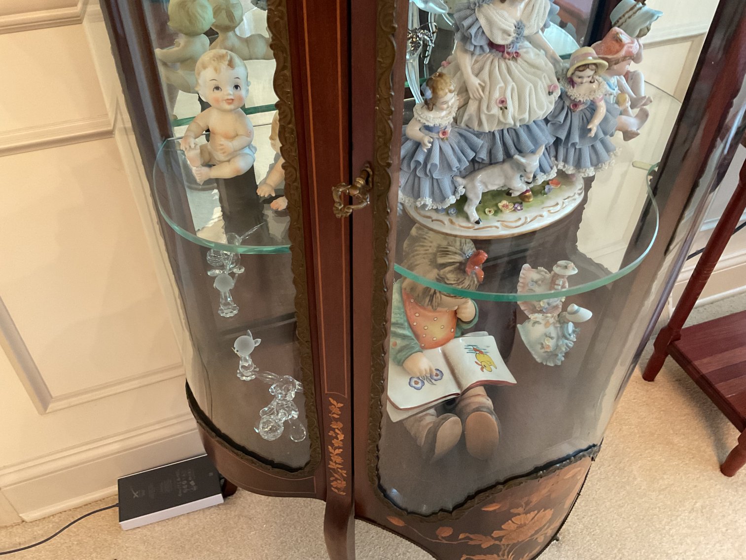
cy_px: 280
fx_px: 625
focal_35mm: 29
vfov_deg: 48.2
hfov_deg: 61.7
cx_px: 373
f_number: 1.8
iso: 250
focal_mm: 3
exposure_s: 1/30
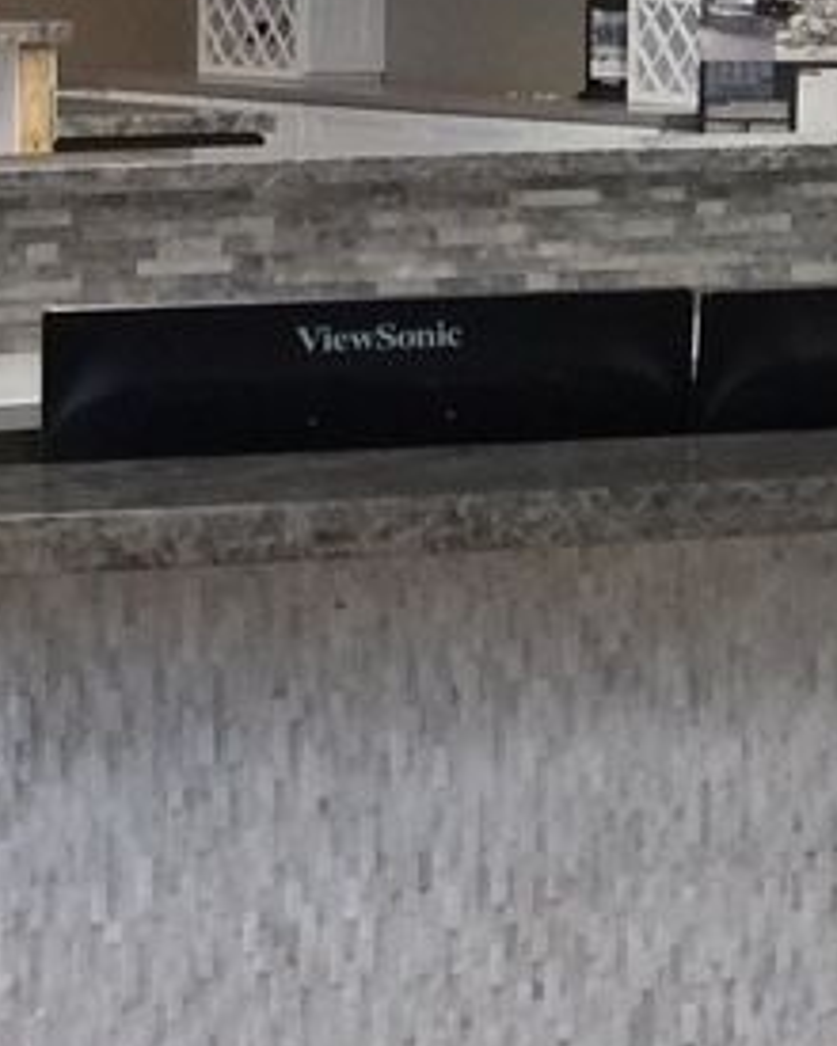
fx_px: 5202
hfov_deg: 8.0
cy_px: 76
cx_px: 2404
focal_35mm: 168
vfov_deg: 11.4
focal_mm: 4.15
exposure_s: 1/30
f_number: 2.2
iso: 40
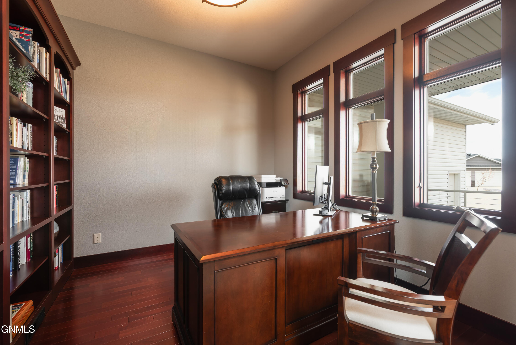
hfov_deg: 100.4
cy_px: 172
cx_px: 258
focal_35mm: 15
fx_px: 215
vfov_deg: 77.4
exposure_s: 1/8
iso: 200
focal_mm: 15
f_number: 7.1
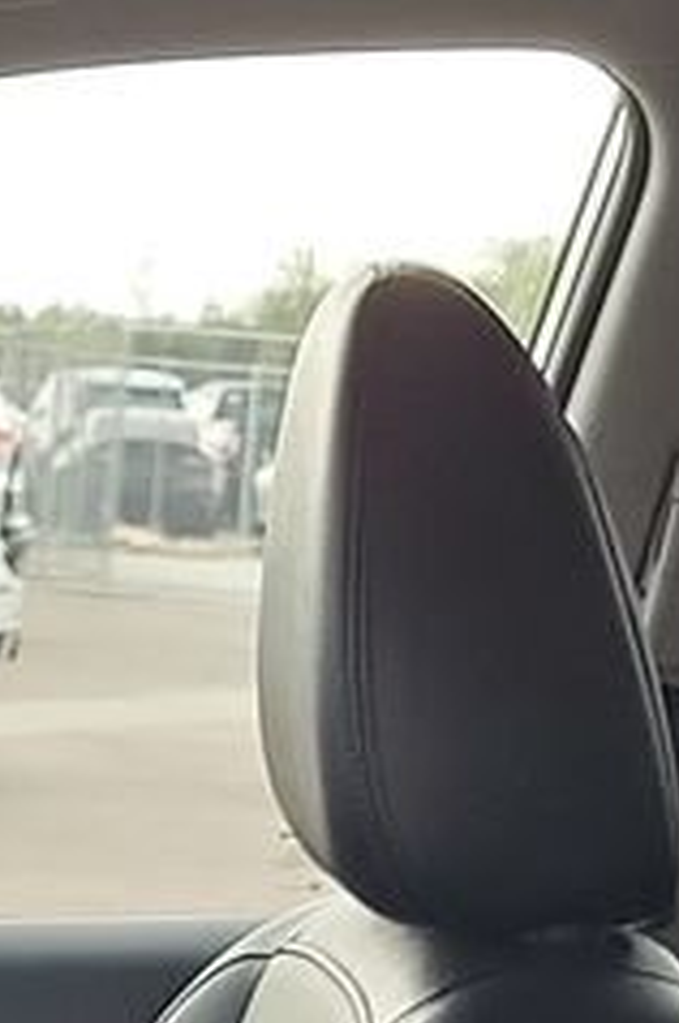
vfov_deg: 11.1
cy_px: 2025
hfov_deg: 8.0
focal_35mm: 168
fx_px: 4767
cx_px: -357
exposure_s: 1/59
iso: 112
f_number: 1.8
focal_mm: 6.7
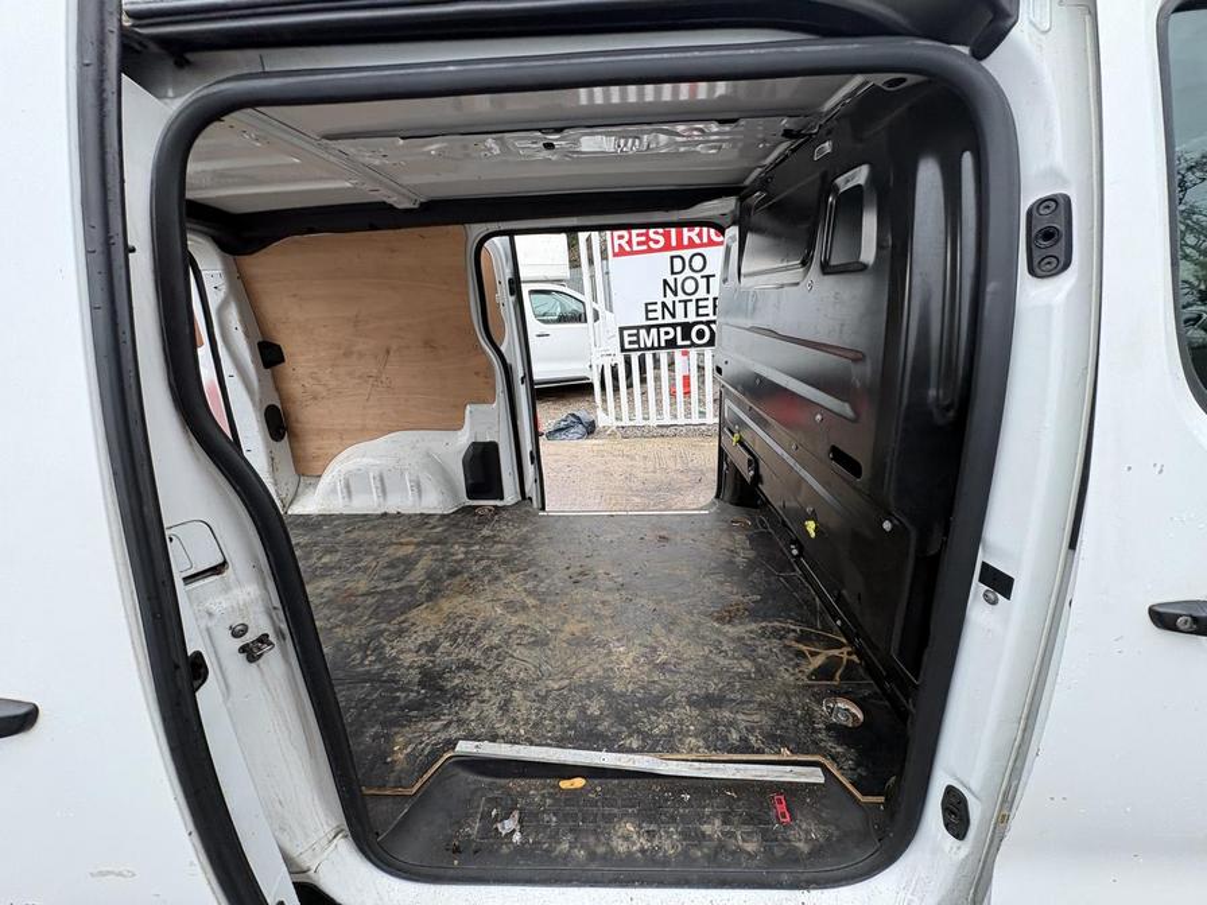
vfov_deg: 85.7
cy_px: 452
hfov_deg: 102.1
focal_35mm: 14
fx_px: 488
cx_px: 604
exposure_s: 1/99
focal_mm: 2.22
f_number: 2.2
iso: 64
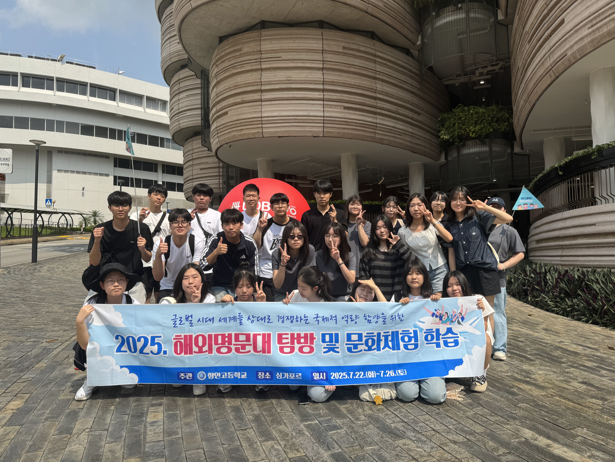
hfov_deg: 71.6
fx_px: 426
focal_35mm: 24
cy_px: 231
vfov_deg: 56.8
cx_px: 308
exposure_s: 1/4310
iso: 80
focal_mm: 6.86
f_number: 1.78
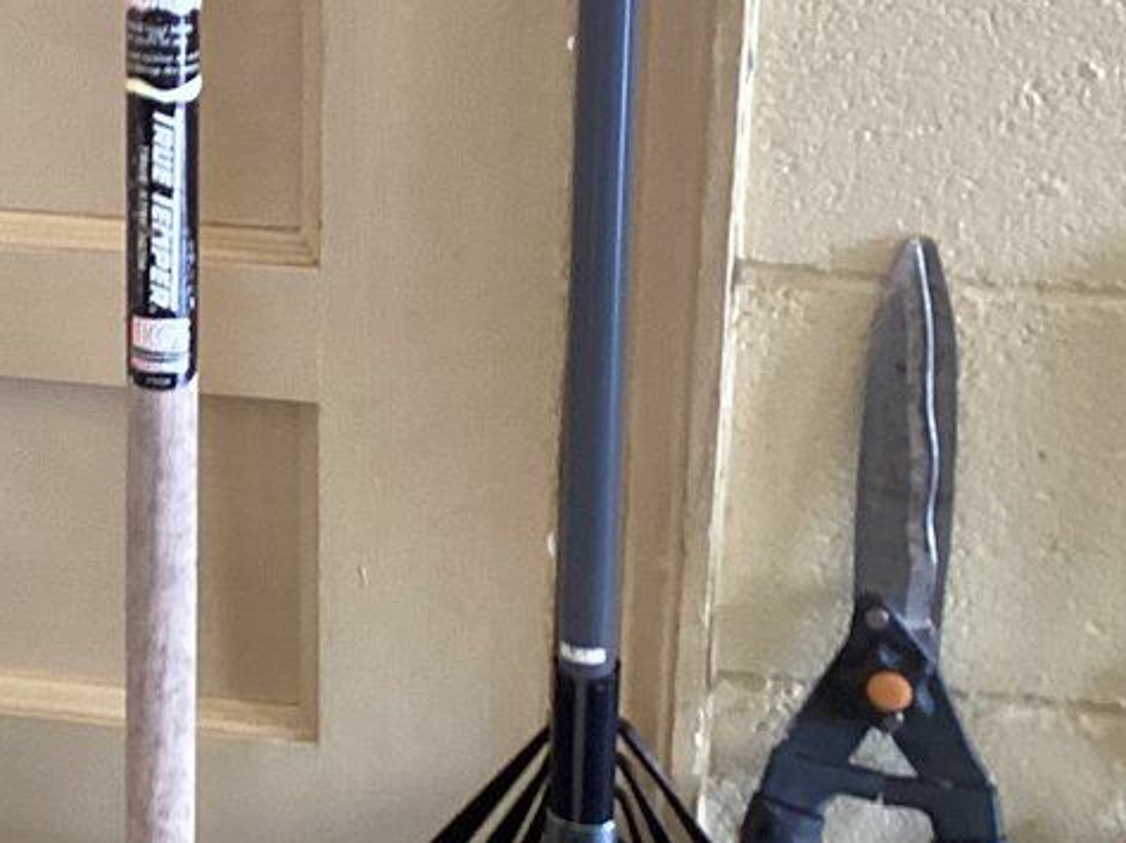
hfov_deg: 19.2
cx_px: -34
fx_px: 3219
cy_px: 51
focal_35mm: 99
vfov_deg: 14.7
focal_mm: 3.3
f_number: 2.4
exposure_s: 1/60
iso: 125
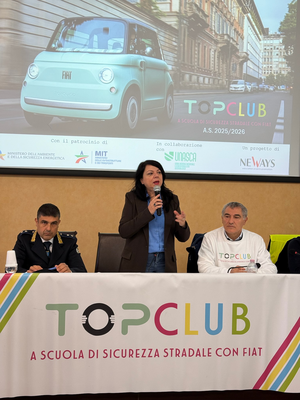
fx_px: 555
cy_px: 200
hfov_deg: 30.3
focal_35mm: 48
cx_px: 150
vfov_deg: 39.7
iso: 64
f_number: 1.78
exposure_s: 1/50
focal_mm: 6.76
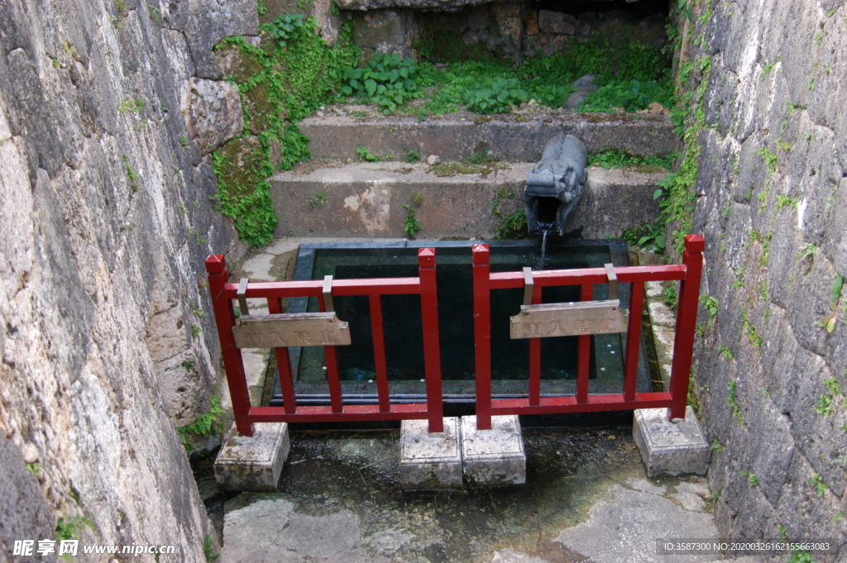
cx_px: 424
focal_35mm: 36
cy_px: 282
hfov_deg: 53.2
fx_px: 846
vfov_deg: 36.8
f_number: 3.5
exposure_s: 1/50
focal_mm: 24
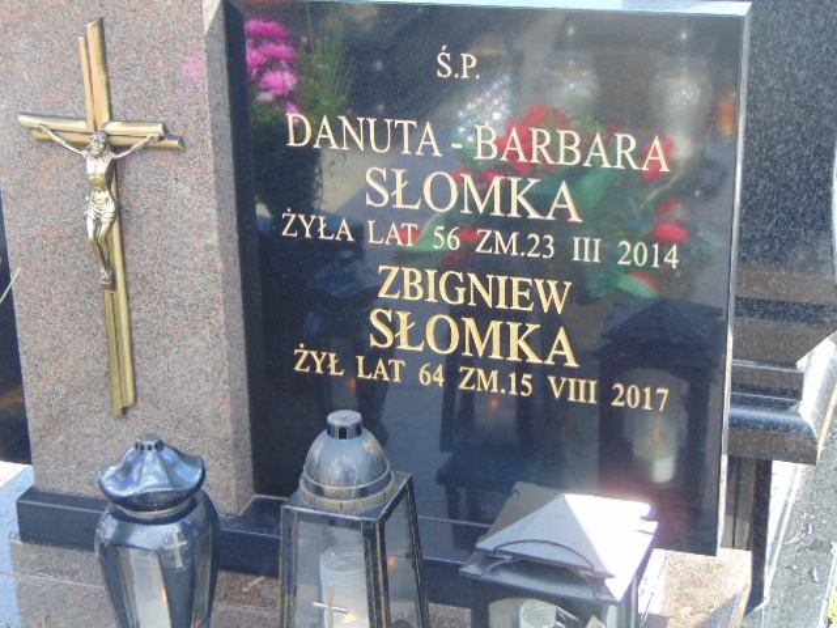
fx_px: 1717
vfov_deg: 20.7
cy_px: 314
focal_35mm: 71
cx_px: 418
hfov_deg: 27.4
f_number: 3.7
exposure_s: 1/80
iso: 80
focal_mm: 12.8
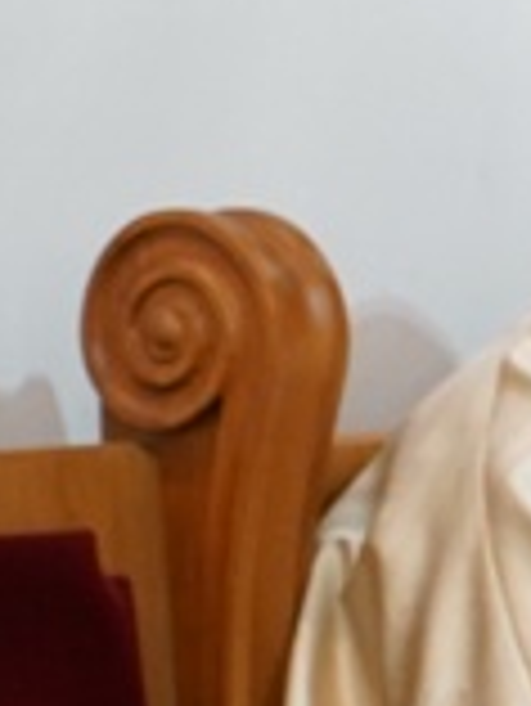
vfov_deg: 2.6
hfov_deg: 1.9
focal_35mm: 773
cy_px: 360
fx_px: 15789
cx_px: 2246
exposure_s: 1/100
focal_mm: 105
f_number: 4
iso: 2500
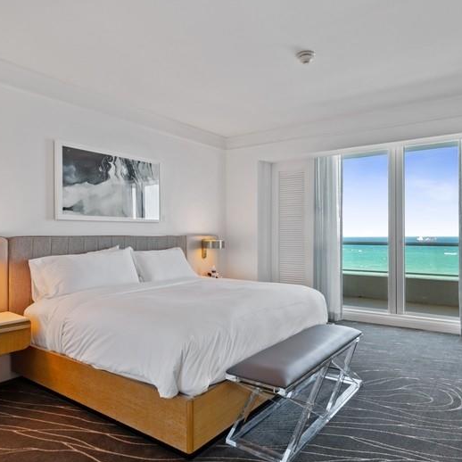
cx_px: 273
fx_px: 327
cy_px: 231
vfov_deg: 70.5
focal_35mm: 22
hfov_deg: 69.9
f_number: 5.6
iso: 200
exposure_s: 1/13
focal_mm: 11
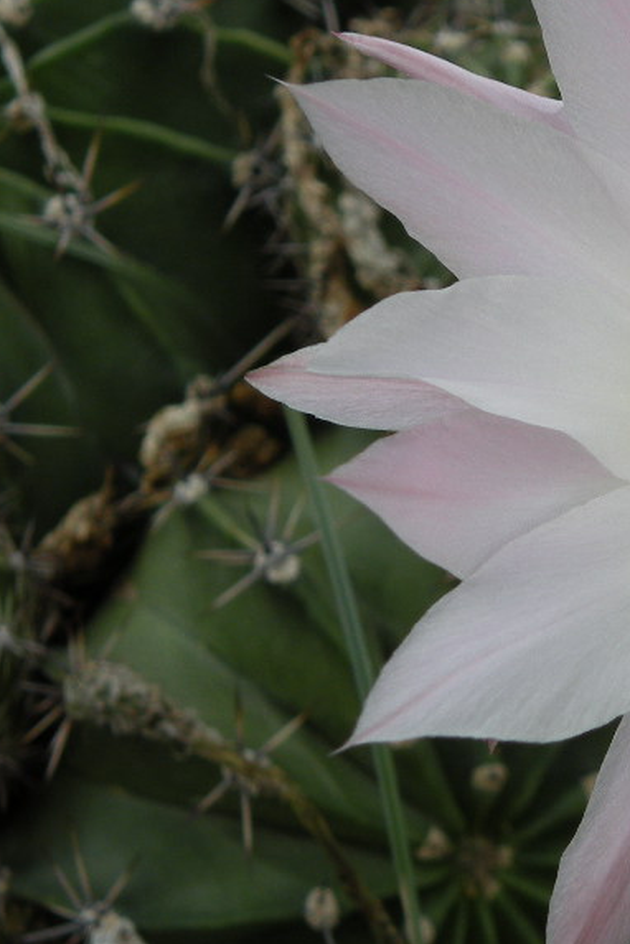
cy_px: 412
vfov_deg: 15.8
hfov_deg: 10.4
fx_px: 3412
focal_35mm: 130
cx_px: 765
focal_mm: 9.8
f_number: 3.5
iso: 64
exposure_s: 1/97
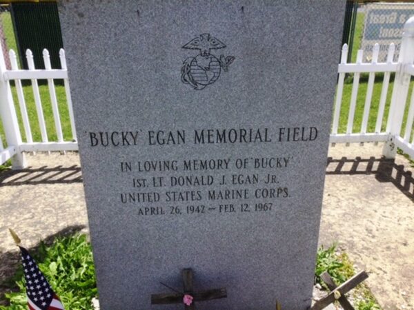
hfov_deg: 58.4
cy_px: 155
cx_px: 207
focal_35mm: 31
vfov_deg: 45.4
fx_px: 371
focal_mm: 3.3
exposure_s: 1/1199
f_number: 2.4
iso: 25
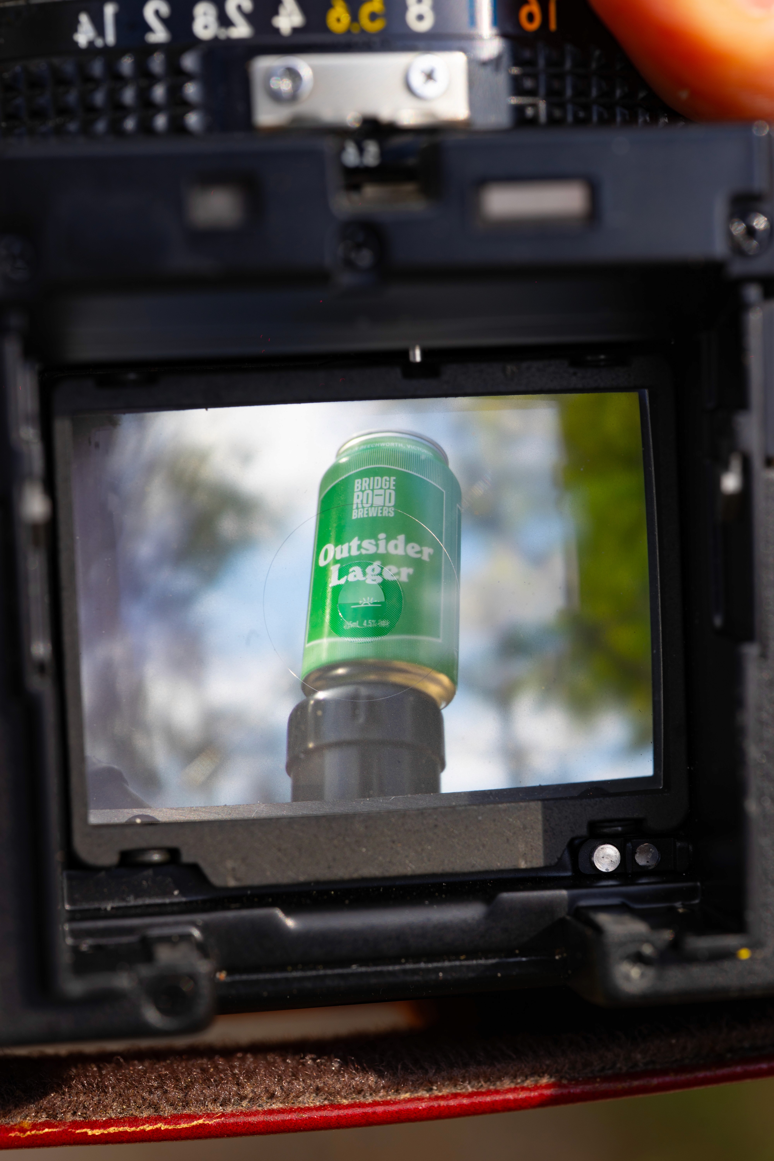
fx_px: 2257
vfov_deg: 28.8
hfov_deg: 19.5
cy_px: 580
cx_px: 387
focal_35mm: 70
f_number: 6.3
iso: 100
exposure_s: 1/125
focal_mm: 70
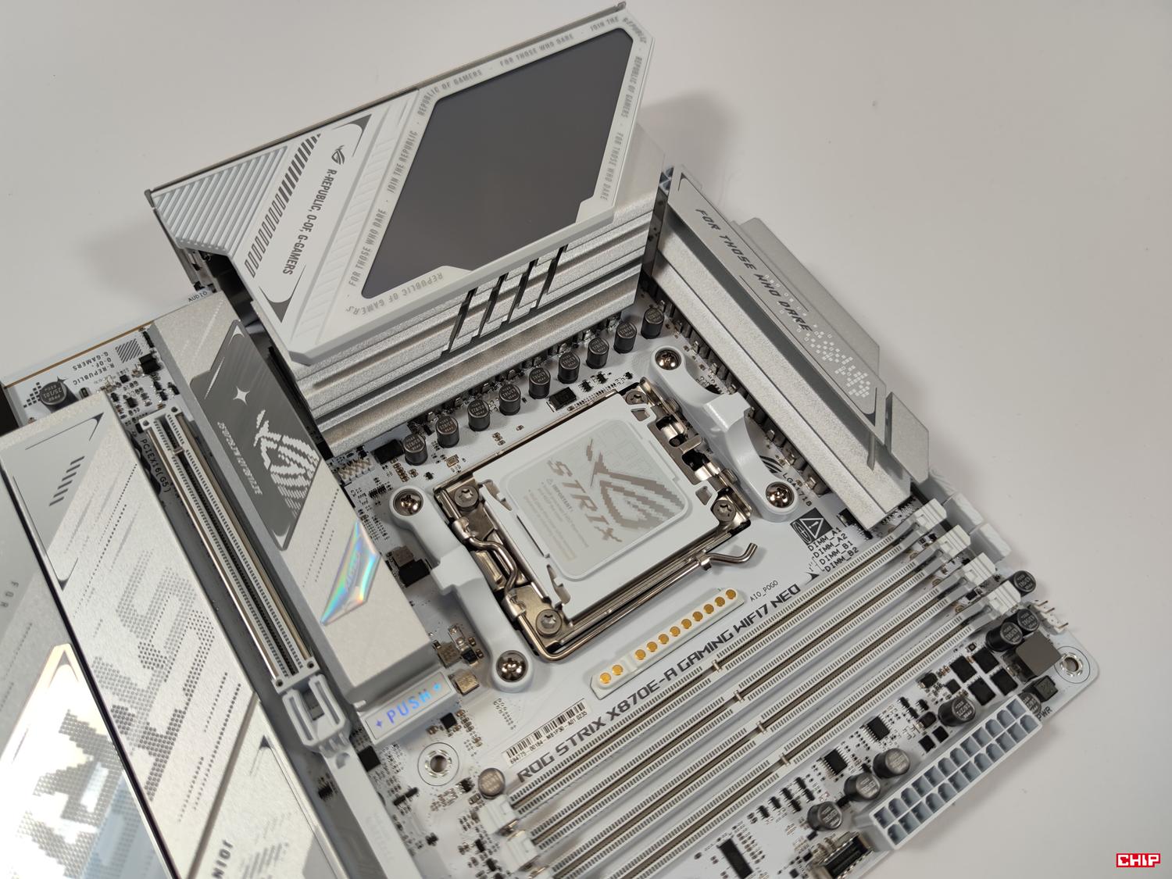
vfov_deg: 54.9
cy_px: 440
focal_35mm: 25
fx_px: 846
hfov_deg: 69.4
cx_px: 586
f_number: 1.85
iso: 50
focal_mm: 6.78
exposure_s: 1/113
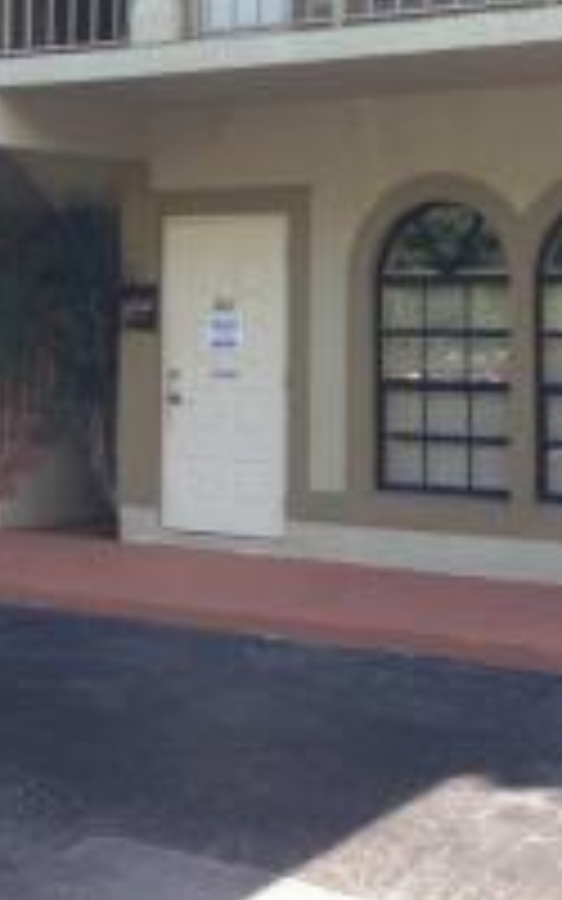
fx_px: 1715
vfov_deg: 29.1
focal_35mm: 70
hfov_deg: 18.6
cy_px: 266
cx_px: 306
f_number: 2.4
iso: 50
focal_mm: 4.12
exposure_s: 1/267
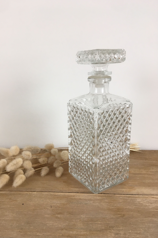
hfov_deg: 42.2
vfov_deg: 60.3
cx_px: 67
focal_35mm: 31
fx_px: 204
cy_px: 120
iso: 40
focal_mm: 4.15
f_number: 2.2
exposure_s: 1/33
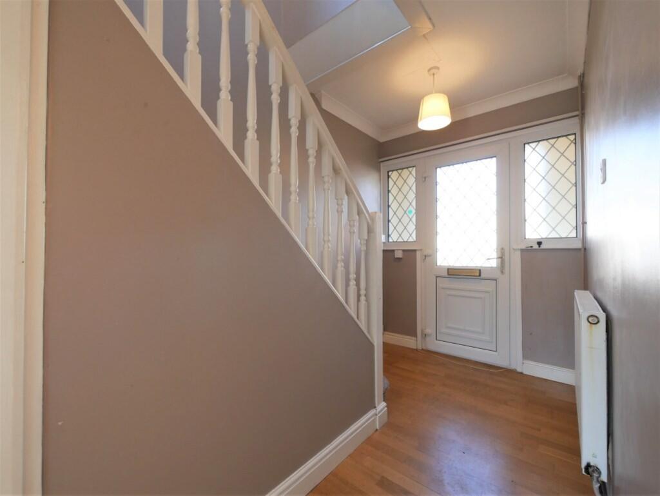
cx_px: 330
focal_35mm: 14
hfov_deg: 102.0
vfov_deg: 85.7
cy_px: 248
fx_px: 267
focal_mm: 7
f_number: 4
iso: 500
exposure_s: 1/60
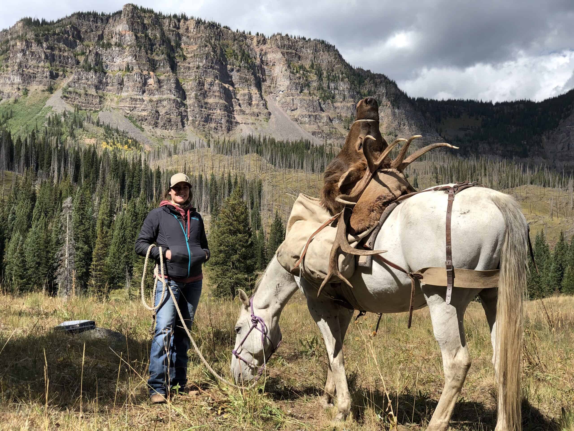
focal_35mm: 52
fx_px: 862
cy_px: 216
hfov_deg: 36.8
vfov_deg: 28.0
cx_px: 287
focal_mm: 6
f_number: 2.4
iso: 16
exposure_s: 1/941
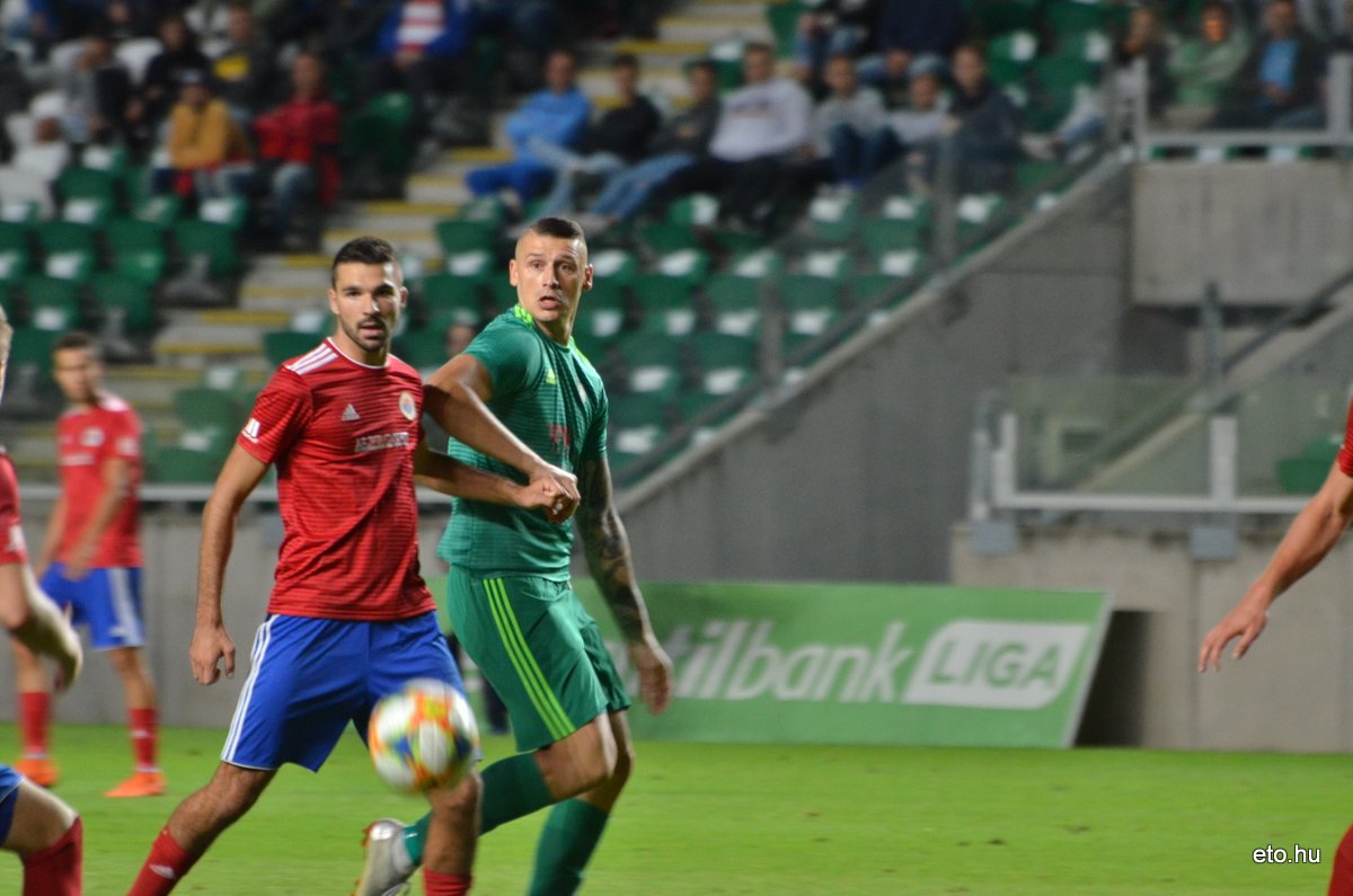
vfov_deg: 3.0
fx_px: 16879
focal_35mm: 450
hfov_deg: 4.6
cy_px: 448
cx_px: 676
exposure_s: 1/160
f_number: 5.6
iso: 1600
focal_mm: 300
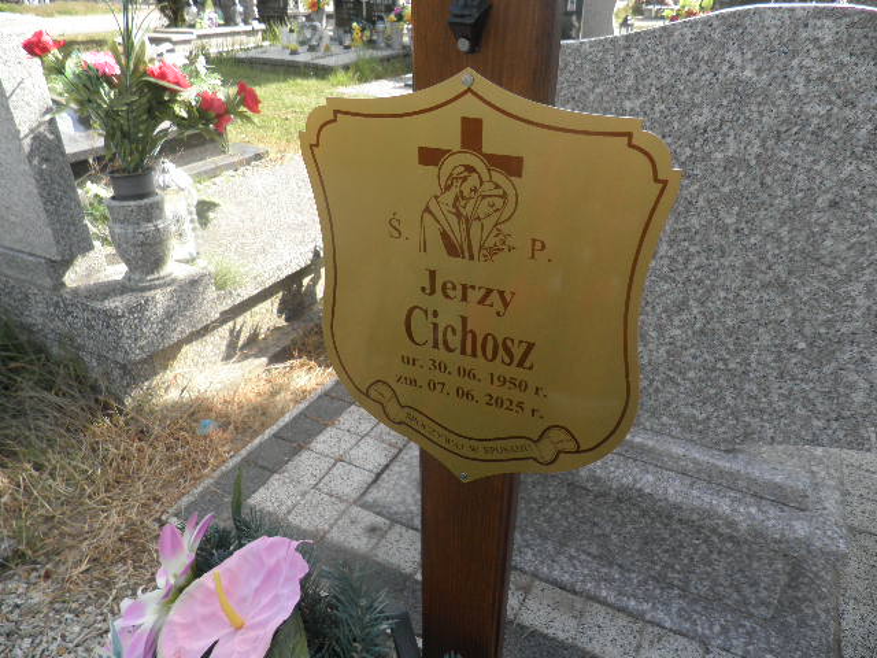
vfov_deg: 56.8
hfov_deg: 71.6
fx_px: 608
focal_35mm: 24
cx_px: 438
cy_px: 329
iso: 64
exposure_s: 1/250
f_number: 3.3
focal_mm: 4.3
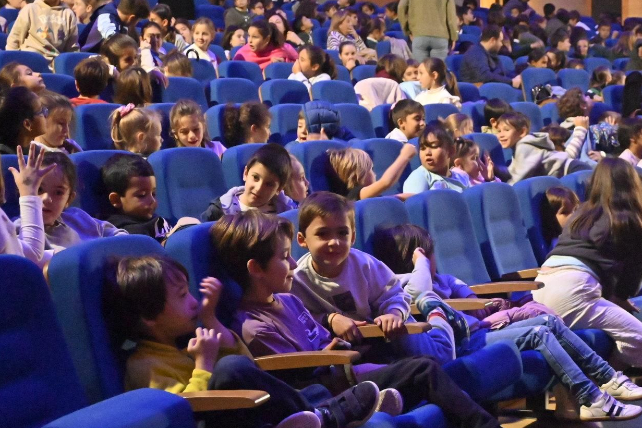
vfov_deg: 17.5
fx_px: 1391
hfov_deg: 25.9
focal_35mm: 78
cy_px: 258
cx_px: 399
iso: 12800
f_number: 5.6
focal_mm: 40
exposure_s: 1/50
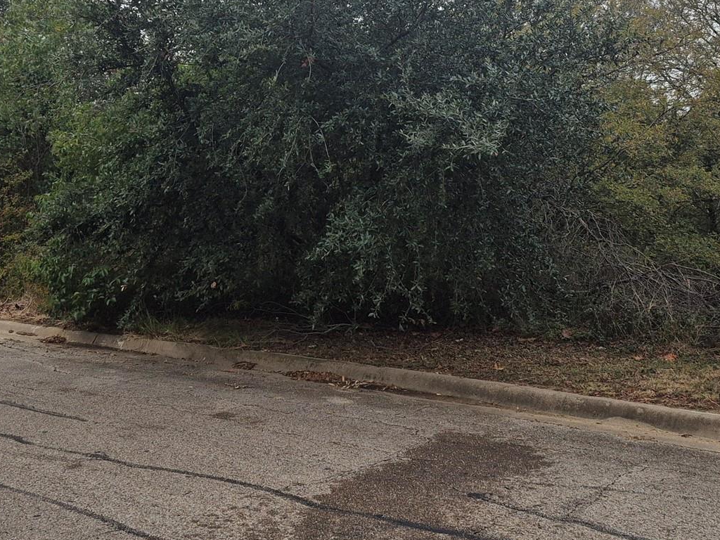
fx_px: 957
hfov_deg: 41.2
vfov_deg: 30.7
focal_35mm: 46
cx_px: 330
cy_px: 99
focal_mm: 5.4
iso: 320
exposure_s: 1/120
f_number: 1.8
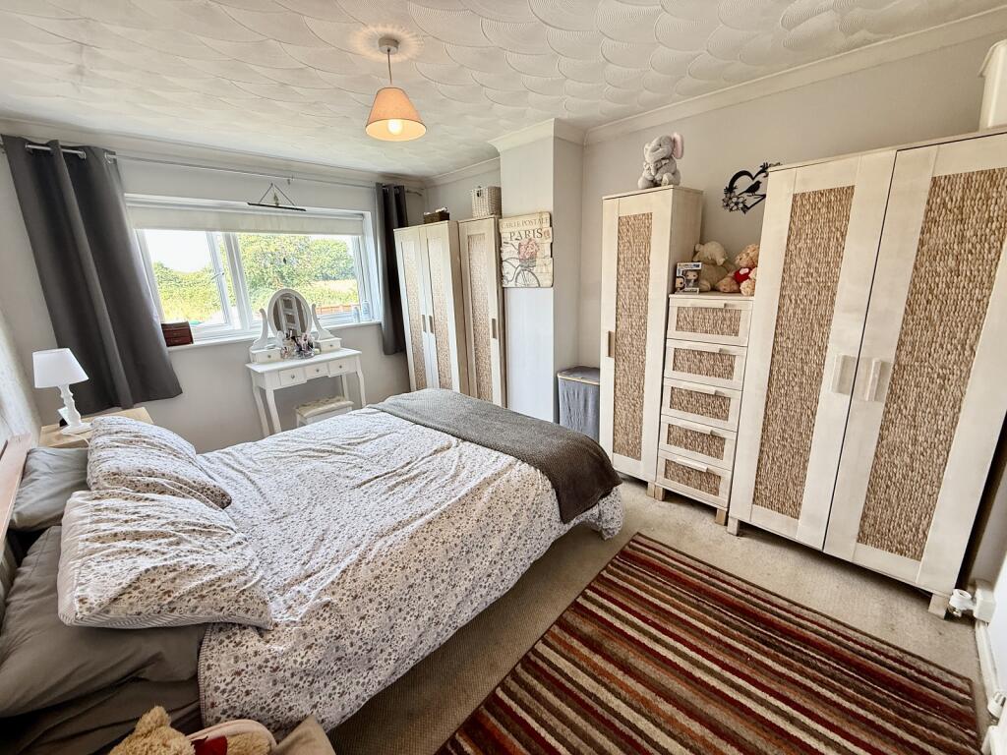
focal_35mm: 14
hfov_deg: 102.1
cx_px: 504
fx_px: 407
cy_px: 378
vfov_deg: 85.7
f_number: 2.2
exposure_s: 1/100
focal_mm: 2.22
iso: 250
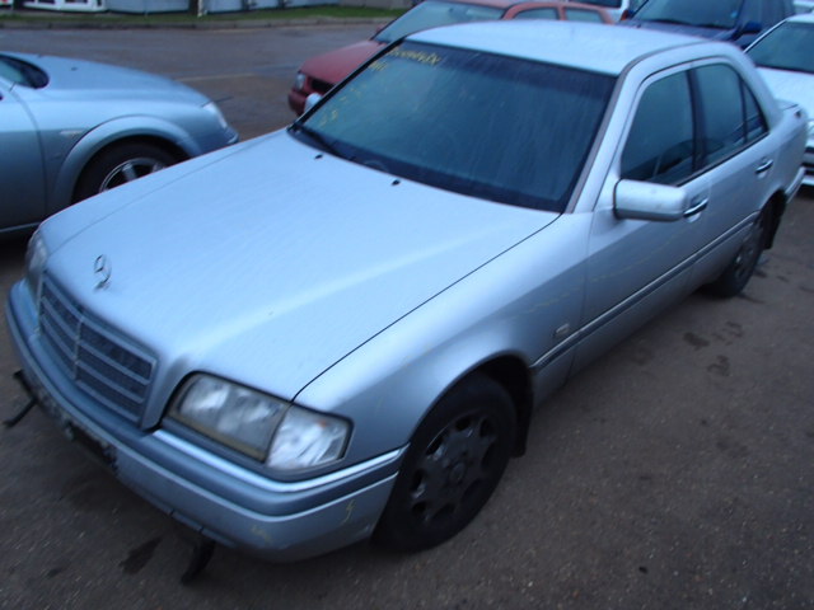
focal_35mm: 28
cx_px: 407
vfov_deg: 49.7
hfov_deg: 63.4
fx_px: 658
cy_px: 305
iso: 200
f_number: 3.9
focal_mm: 5
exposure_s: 1/30
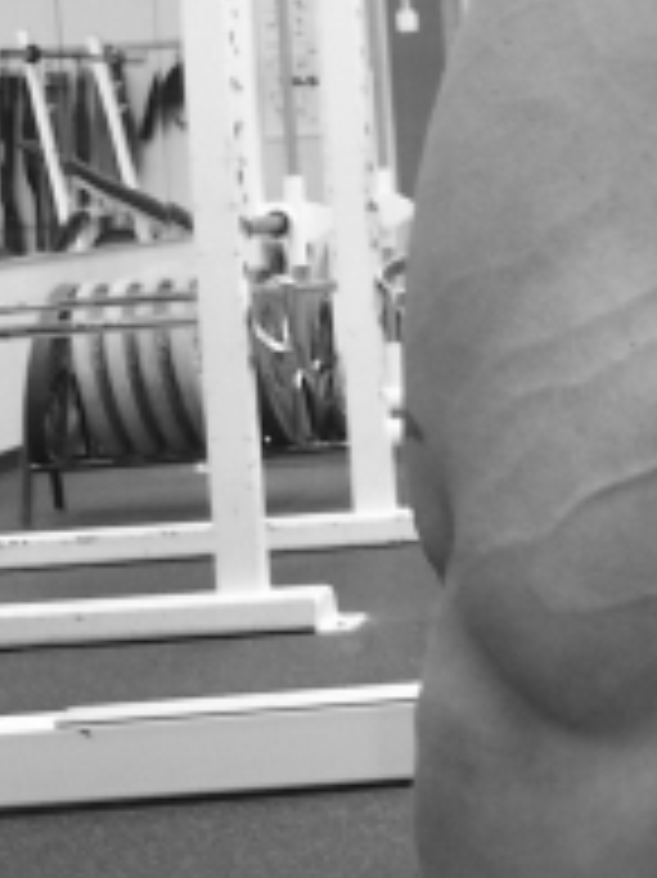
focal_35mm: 125
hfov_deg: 11.3
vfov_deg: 15.5
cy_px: 50
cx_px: 1033
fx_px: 3167
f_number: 2.8
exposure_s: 1/45
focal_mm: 8
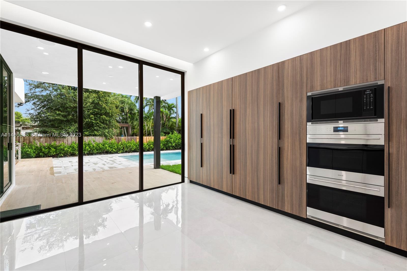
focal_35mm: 16
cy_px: 136
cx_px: 204
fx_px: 181
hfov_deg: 96.7
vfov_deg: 73.8
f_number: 8
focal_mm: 16
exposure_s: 1/13
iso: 320
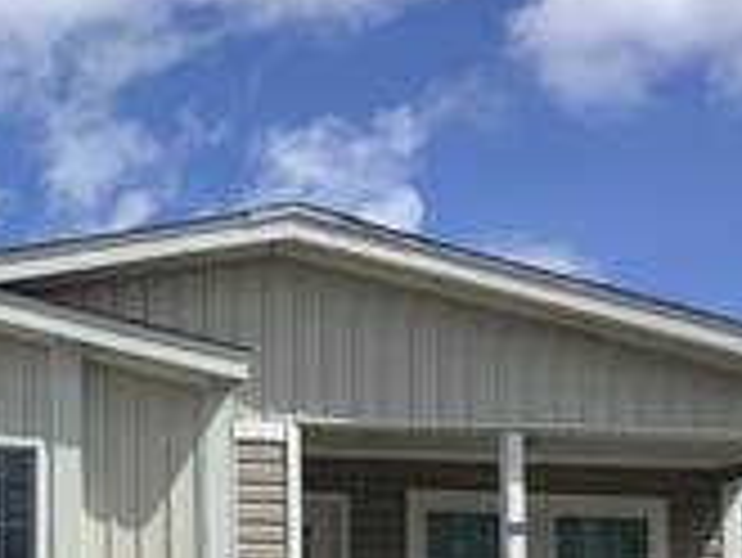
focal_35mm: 96
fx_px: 2059
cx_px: -99
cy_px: 616
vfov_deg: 15.0
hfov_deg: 19.5
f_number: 2.4
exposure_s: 1/1894
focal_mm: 3.3
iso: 25
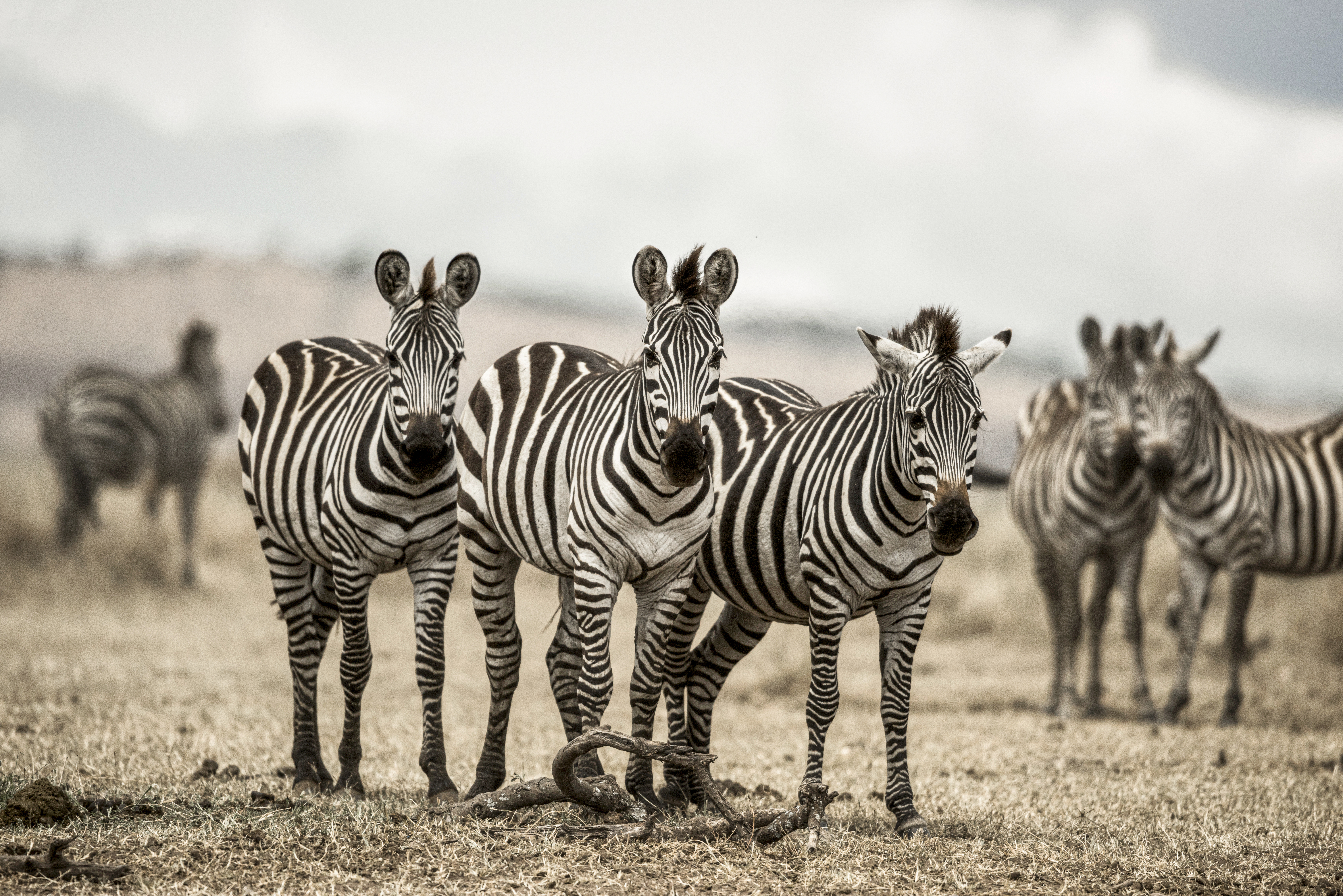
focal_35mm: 500
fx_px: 18658
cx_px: 672
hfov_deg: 4.1
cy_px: 448
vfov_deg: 2.8
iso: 400
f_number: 4.5
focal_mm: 500
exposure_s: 1/4000
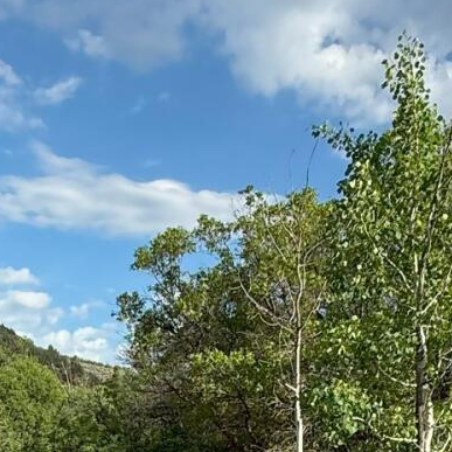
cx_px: 151
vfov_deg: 22.2
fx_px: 945
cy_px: 677
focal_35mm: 64
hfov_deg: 26.7
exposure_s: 1/1285
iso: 50
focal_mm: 2.22
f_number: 2.2
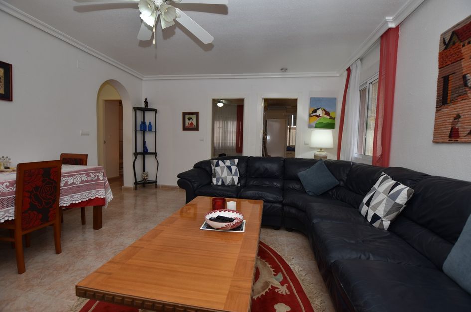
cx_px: 236
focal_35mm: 16
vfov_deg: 71.8
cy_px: 156
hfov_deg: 95.1
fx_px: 215
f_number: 4.5
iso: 200
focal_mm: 11
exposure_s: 1/100
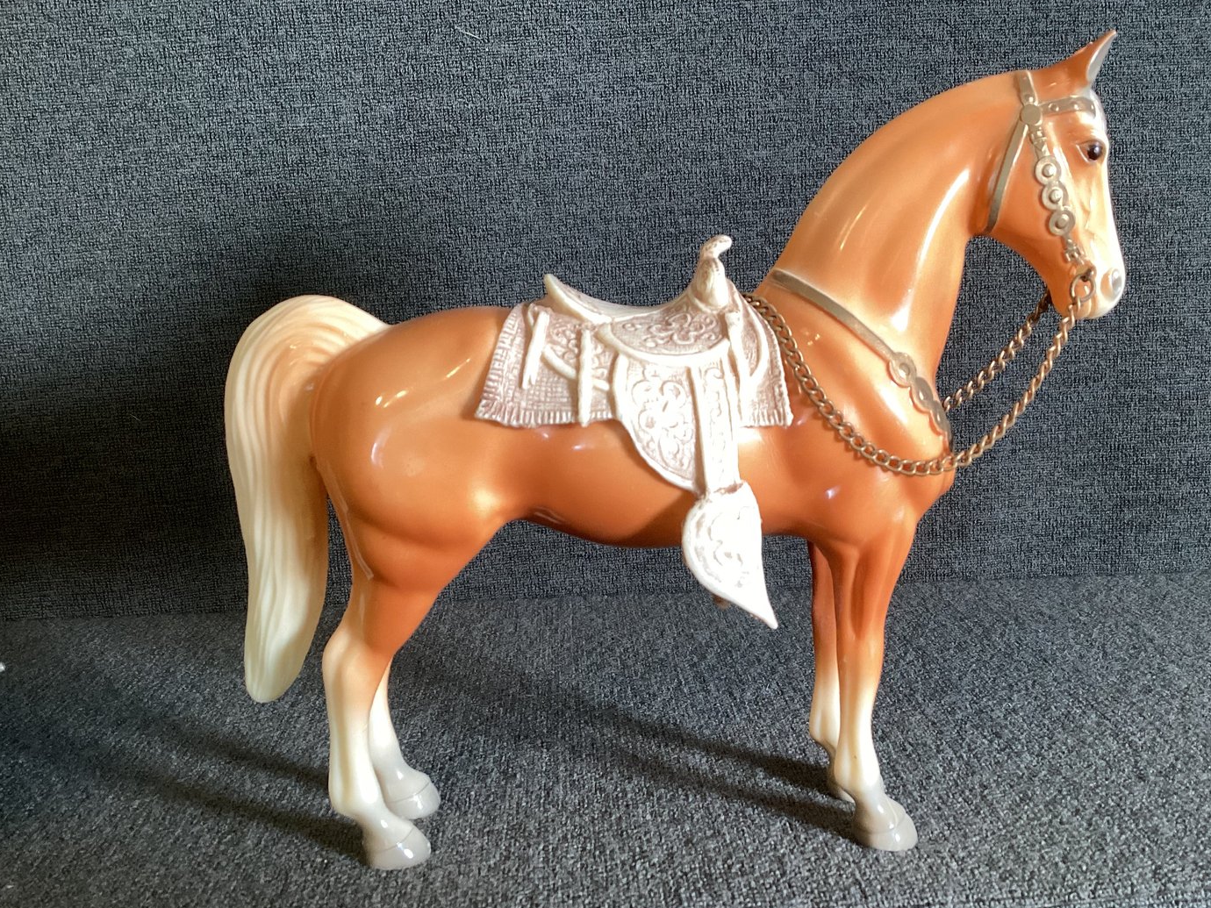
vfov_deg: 41.8
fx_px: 1189
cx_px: 659
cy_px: 478
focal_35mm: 34
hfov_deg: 53.9
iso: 200
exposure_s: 1/60
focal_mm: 3.3
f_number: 2.4
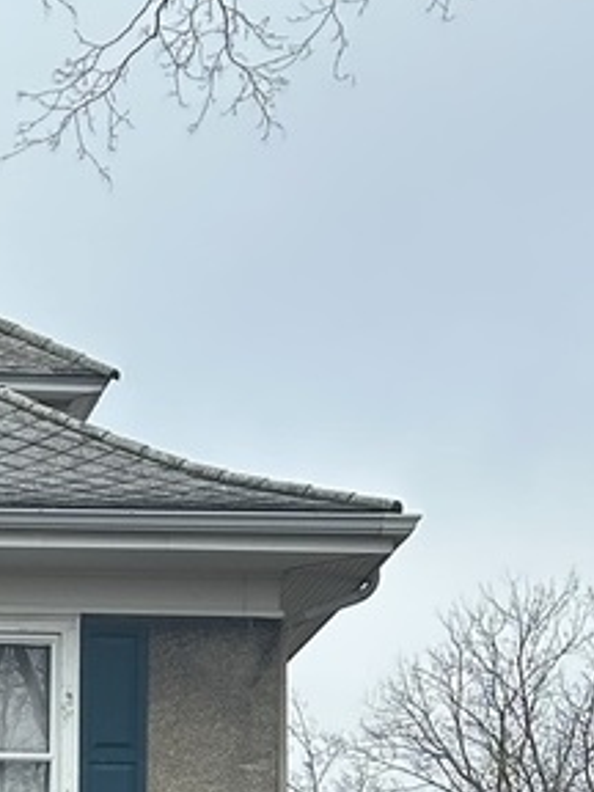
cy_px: 1268
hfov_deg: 8.0
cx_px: -437
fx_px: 4118
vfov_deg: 10.5
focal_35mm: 180
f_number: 1.78
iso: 64
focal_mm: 6.86
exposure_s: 1/672
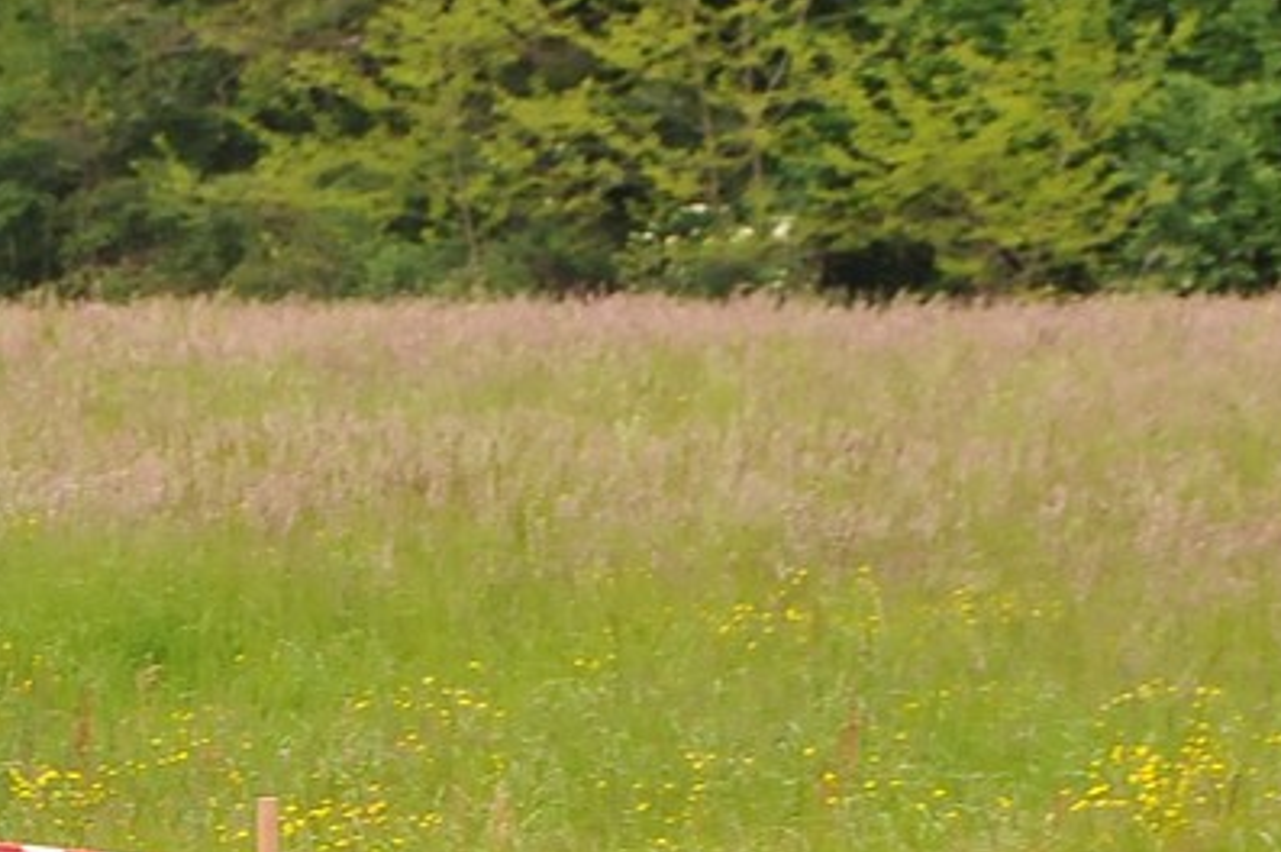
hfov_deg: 8.0
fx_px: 9106
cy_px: 952
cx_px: -8
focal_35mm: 256
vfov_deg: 5.3
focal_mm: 75
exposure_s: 1/400
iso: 800
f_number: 10
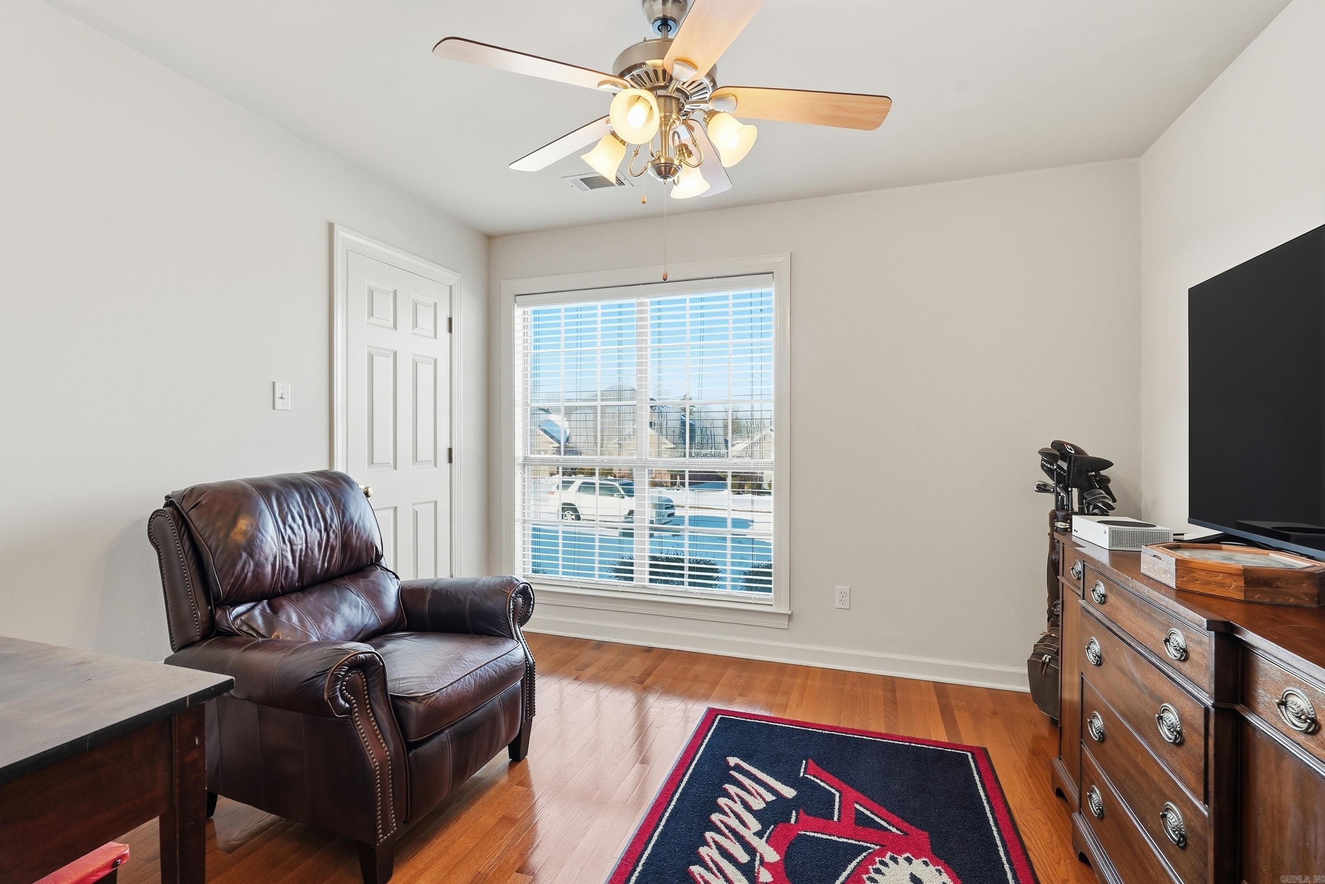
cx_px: 662
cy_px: 442
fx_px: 589
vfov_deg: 73.8
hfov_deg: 96.7
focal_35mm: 16
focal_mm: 16
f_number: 9
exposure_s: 1/125
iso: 250
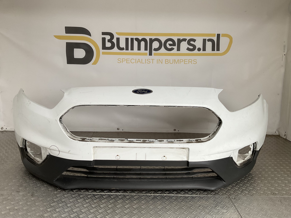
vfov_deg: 48.2
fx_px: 244
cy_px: 109
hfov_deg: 61.7
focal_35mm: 29
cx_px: 146
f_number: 1.8
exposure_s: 1/120
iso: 50
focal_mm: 3
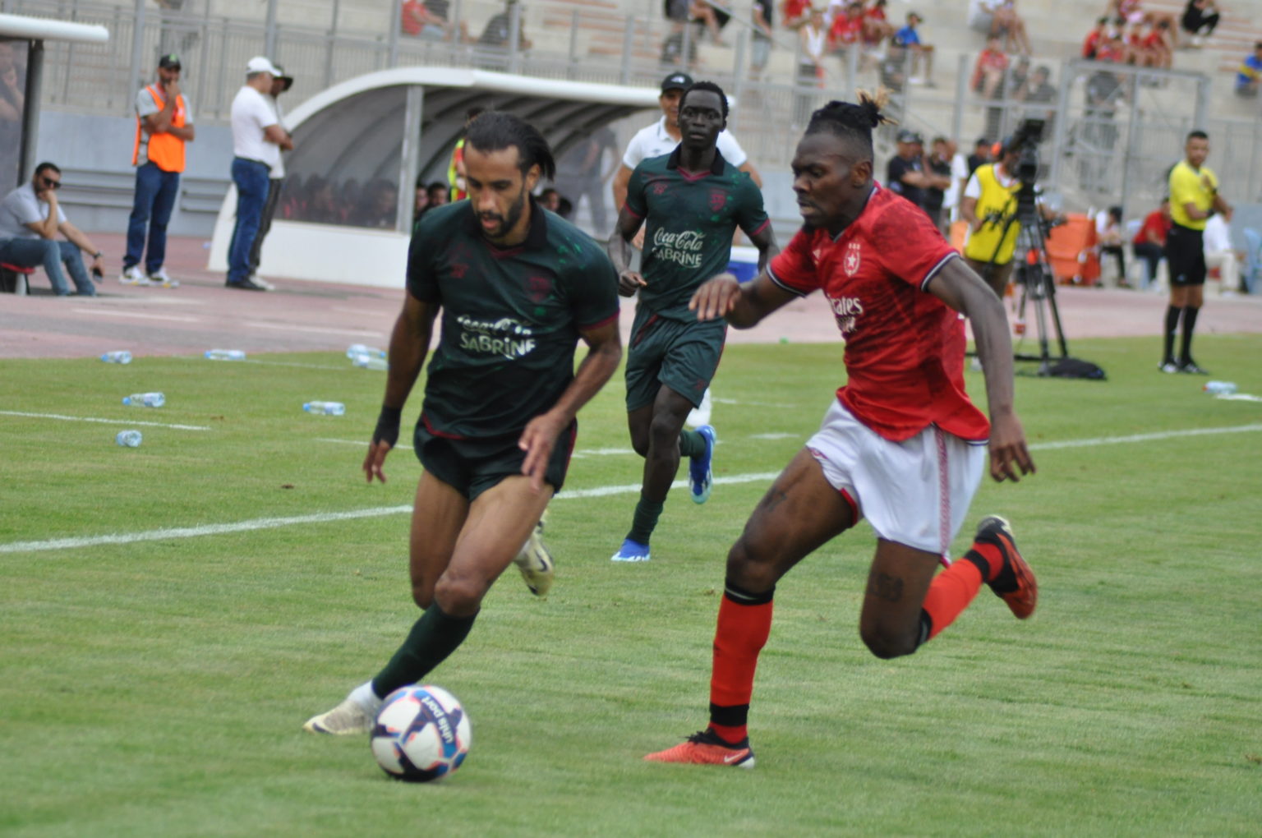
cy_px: 419
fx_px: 8140
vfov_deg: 5.9
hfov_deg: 8.9
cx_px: 631
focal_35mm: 232
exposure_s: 1/500
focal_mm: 155
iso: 1000
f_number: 4.5
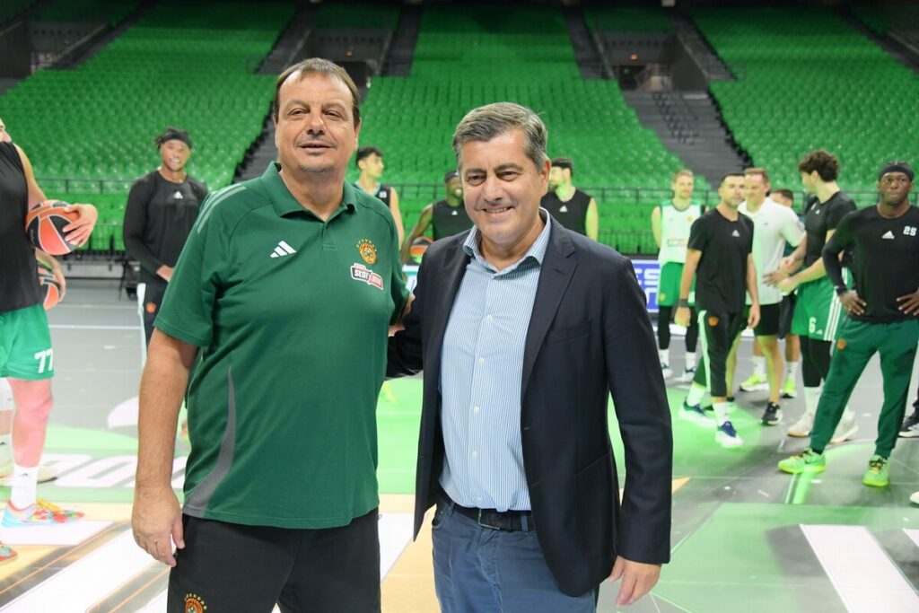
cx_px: 460
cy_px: 306
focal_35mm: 34
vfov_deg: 38.9
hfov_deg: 55.8
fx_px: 868
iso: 2500
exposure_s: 1/250
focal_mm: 34
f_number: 4
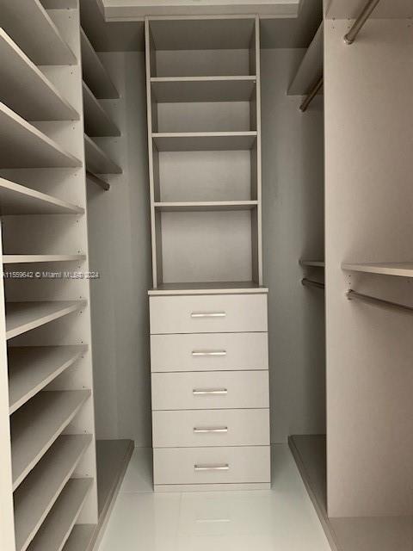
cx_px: 206
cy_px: 276
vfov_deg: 67.3
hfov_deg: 53.1
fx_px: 414
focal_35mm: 26
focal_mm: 4.25
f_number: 1.8
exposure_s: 1/60
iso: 250
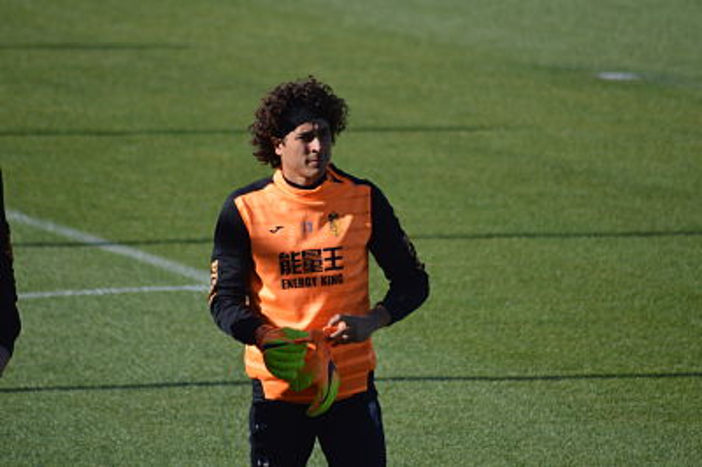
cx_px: 351
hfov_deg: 4.6
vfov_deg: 3.0
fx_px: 8768
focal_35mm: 450
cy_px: 234
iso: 400
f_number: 5.6
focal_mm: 300
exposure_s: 1/2000
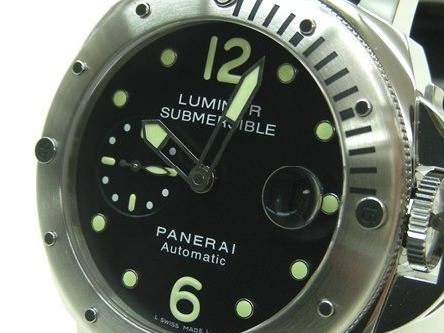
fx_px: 885
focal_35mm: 69
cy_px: 192
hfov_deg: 28.1
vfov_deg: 21.3
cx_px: 240
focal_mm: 8
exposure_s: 1/30.4
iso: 123
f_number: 3.5
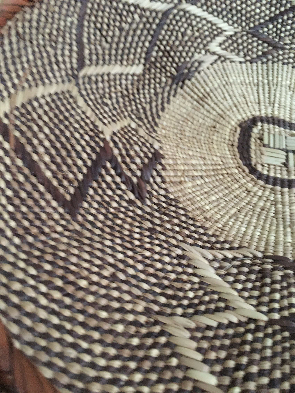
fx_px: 330
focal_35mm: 29
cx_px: 148
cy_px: 196
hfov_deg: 48.2
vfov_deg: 61.7
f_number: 2.2
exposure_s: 1/17
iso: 400
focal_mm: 4.15
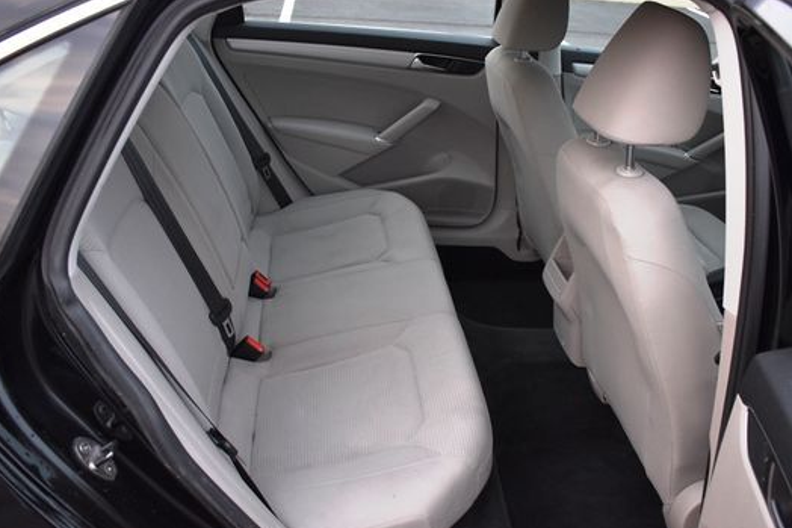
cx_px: 405
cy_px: 269
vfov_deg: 39.9
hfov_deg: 57.2
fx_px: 726
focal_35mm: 33
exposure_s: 1/125
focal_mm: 18
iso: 800
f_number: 3.5
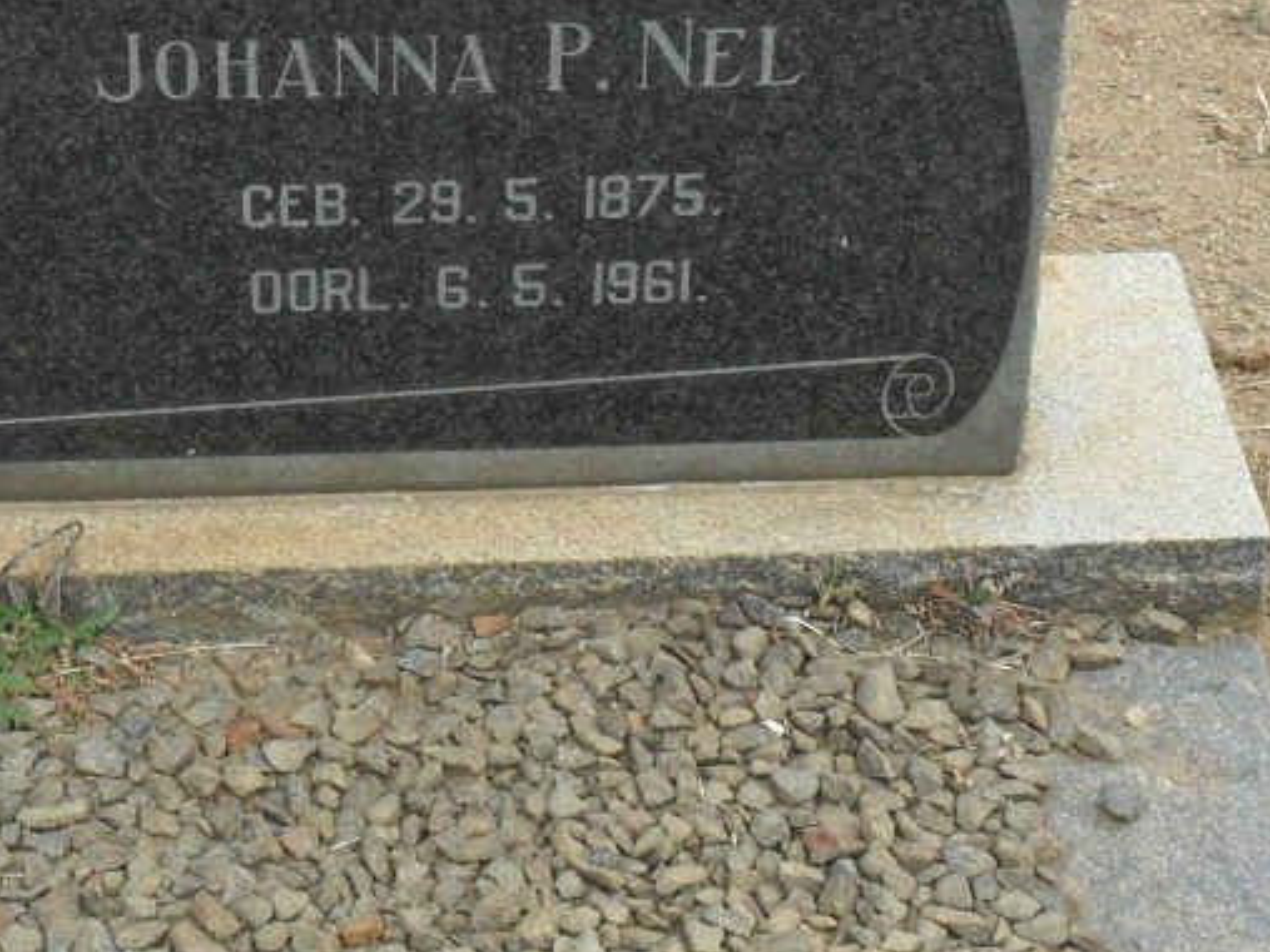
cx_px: 256
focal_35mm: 123
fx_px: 4512
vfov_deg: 12.0
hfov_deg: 15.9
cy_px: 200
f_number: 5
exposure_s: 1/125
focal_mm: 9.3
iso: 100
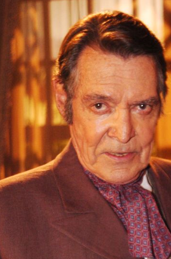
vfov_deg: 10.8
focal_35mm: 189
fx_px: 1352
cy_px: 259
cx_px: 113
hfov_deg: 7.2
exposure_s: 1/60
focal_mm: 56
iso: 800
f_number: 4
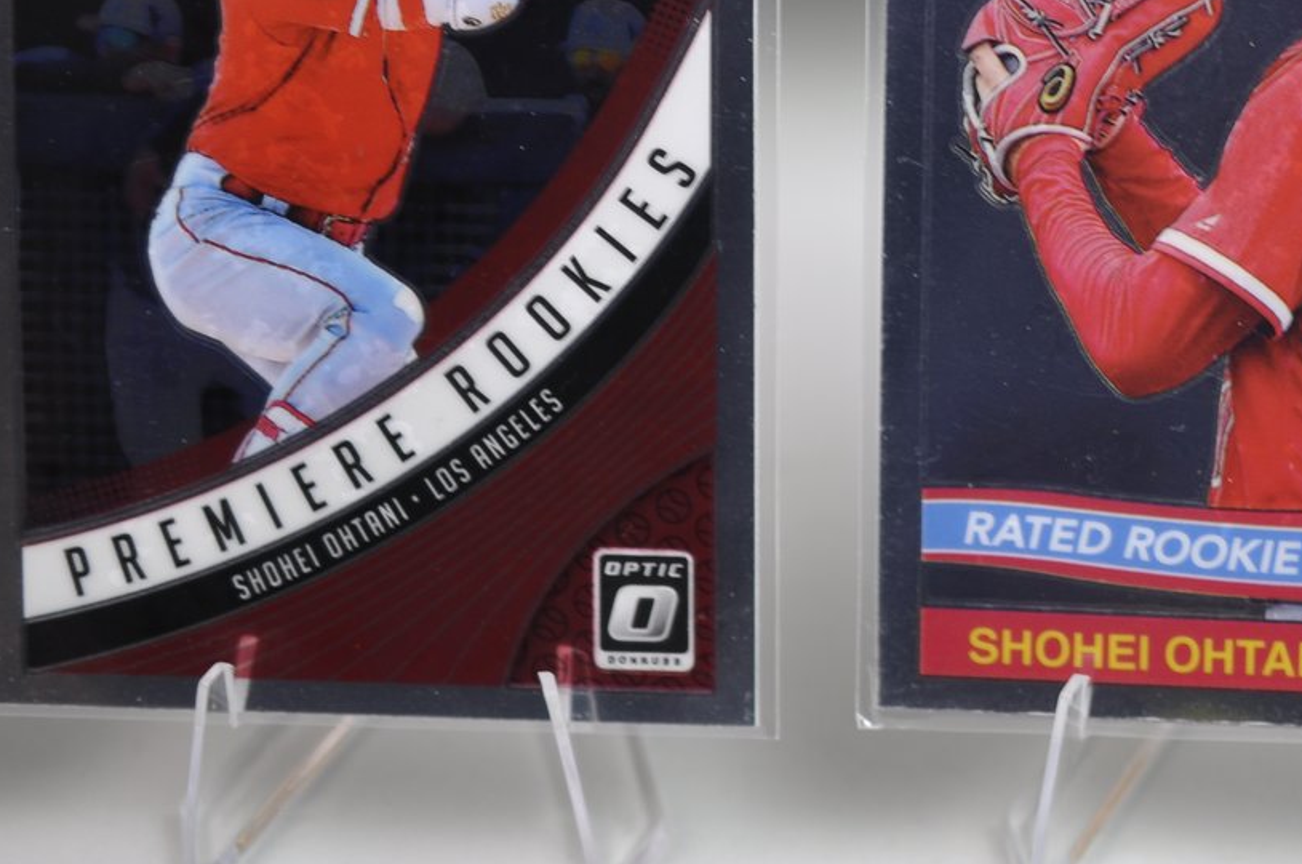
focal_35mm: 126
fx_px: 4550
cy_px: 98
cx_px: 1311
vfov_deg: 10.8
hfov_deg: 16.0
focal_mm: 40
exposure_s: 1/30
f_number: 3
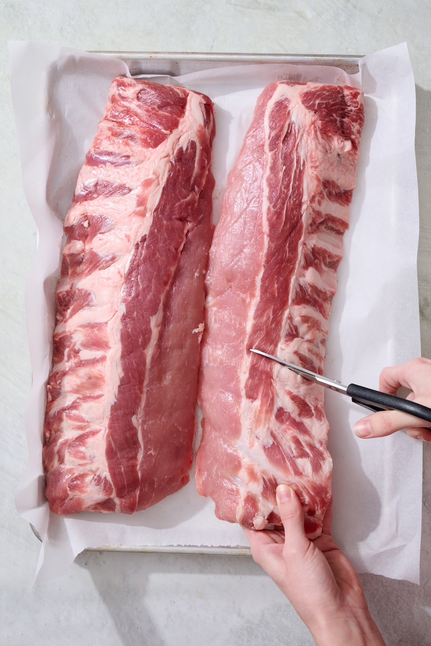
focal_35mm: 48
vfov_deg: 41.1
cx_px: 216
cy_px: 323
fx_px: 862
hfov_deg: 28.1
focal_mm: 48
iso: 500
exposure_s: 1/200
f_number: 14
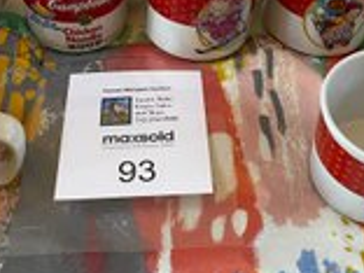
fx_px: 599
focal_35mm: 57
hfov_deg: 33.7
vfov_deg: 25.6
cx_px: 160
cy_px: 104
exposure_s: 1/60
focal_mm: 4.2
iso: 200
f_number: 1.6
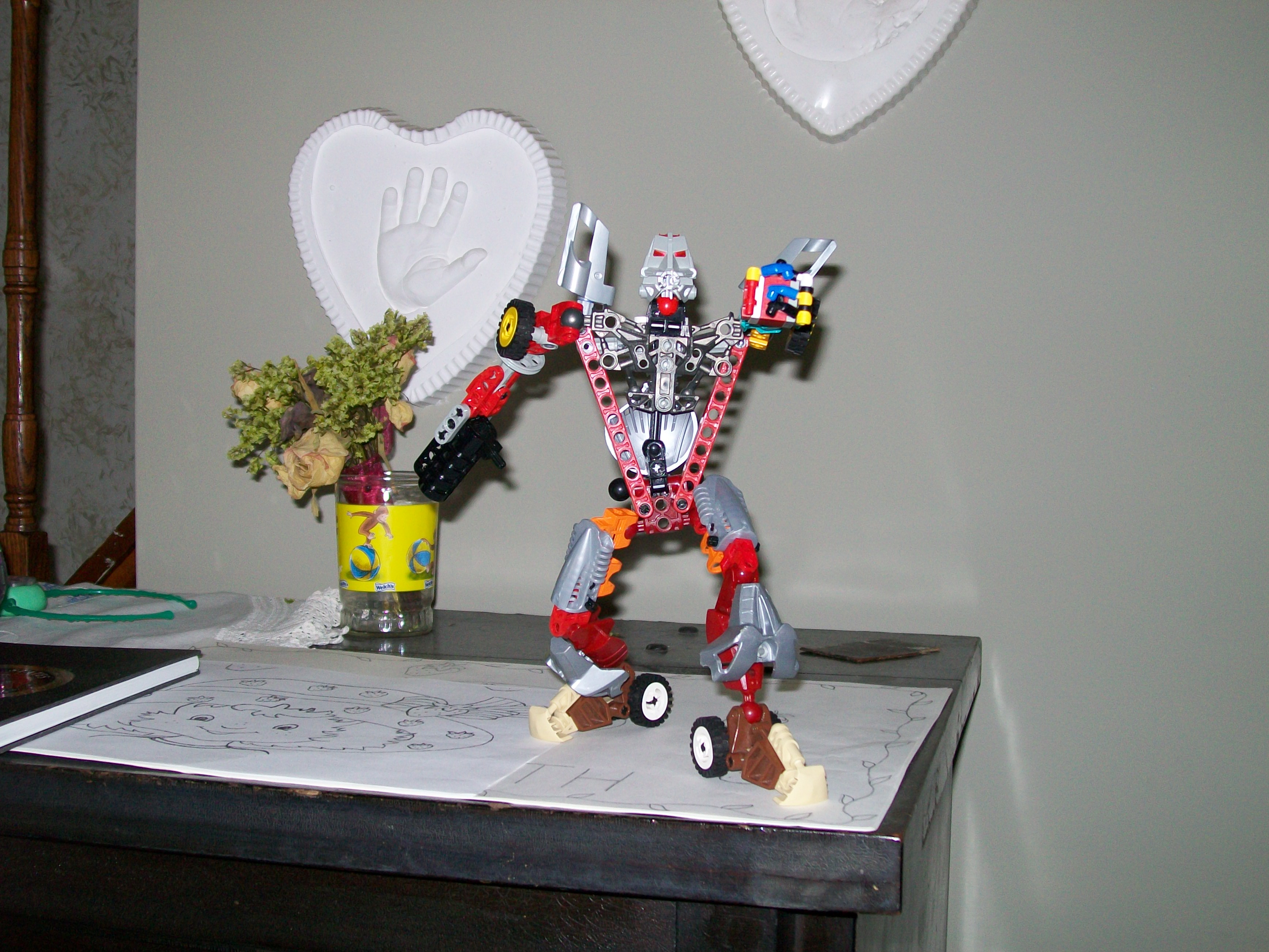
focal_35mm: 45
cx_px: 634
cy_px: 476
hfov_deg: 42.1
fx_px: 1650
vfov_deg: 32.2
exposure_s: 1/80
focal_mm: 7.6
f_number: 3
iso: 64
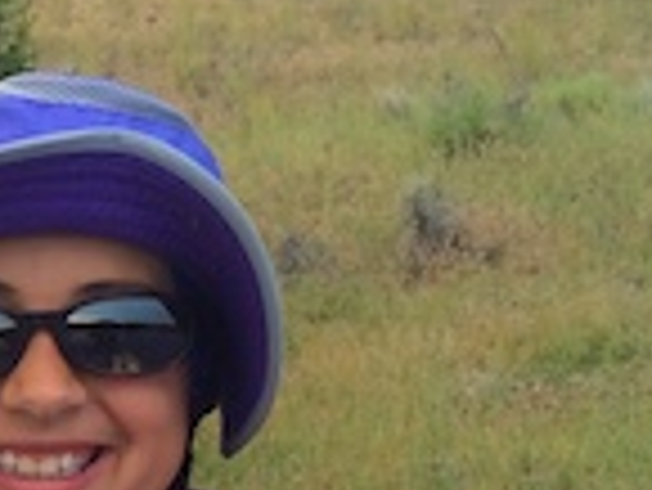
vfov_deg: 11.8
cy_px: 494
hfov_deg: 13.8
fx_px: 2338
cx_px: -598
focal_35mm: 124
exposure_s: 1/354
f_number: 2.2
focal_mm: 4.12
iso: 32
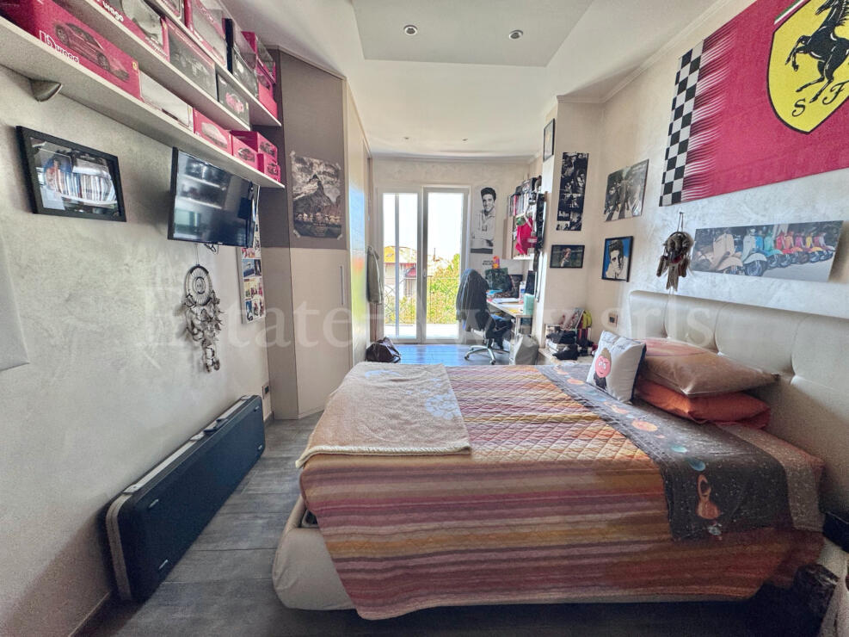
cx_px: 424
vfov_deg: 85.7
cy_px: 318
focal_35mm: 14
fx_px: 343
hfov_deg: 102.1
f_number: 2.2
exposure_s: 1/99
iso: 125
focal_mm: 2.22
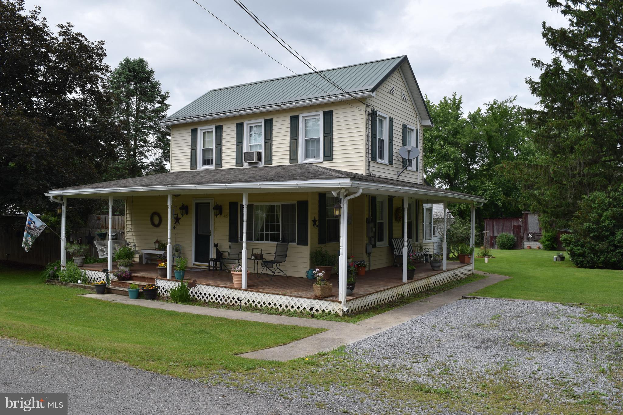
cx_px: 312
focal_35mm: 27
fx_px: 467
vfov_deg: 47.9
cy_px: 208
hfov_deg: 67.4
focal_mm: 18
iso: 200
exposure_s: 1/400
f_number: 9
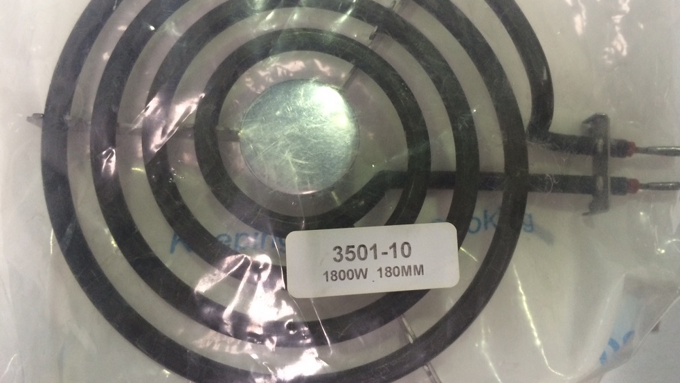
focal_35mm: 32
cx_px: 343
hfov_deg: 61.0
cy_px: 163
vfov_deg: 36.6
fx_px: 577
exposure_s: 1/33
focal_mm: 4.15
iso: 80
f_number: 2.2
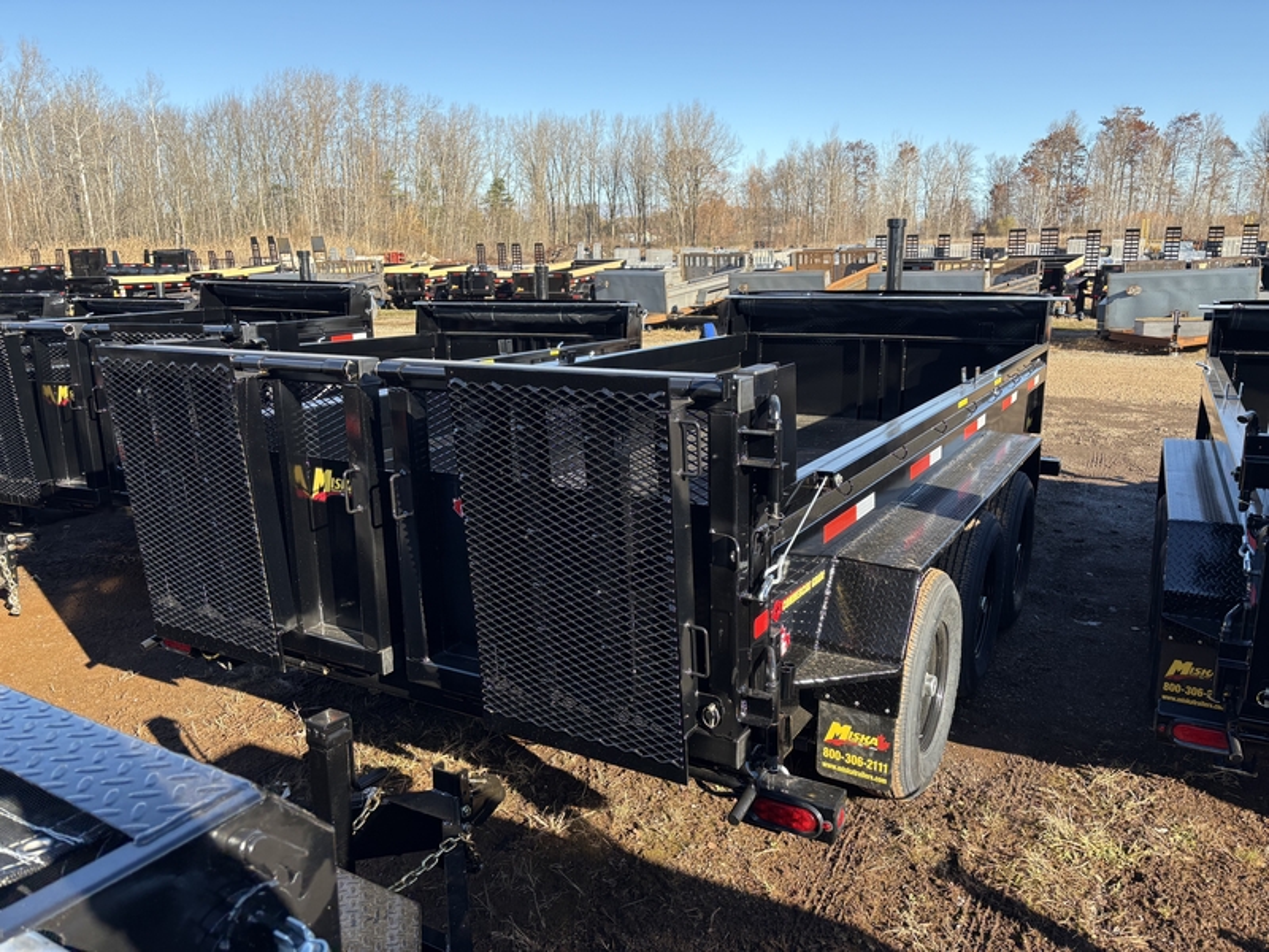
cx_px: 634
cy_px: 476
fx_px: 953
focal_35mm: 26
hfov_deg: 67.3
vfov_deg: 53.1
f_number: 1.6
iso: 50
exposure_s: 1/724
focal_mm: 5.96
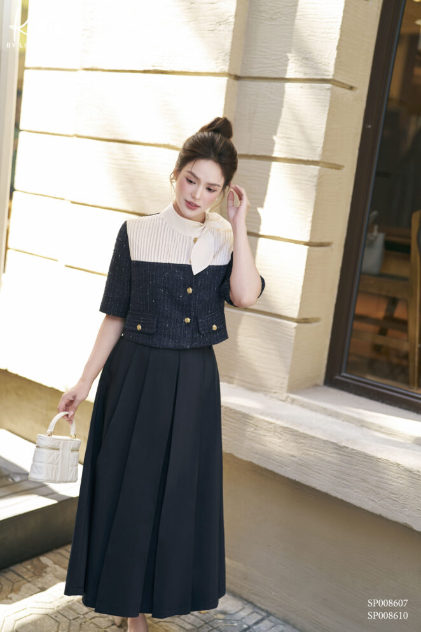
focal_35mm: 50
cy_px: 316
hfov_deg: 27.0
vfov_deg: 39.6
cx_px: 210
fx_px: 877
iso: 400
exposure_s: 1/800
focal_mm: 50
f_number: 1.8
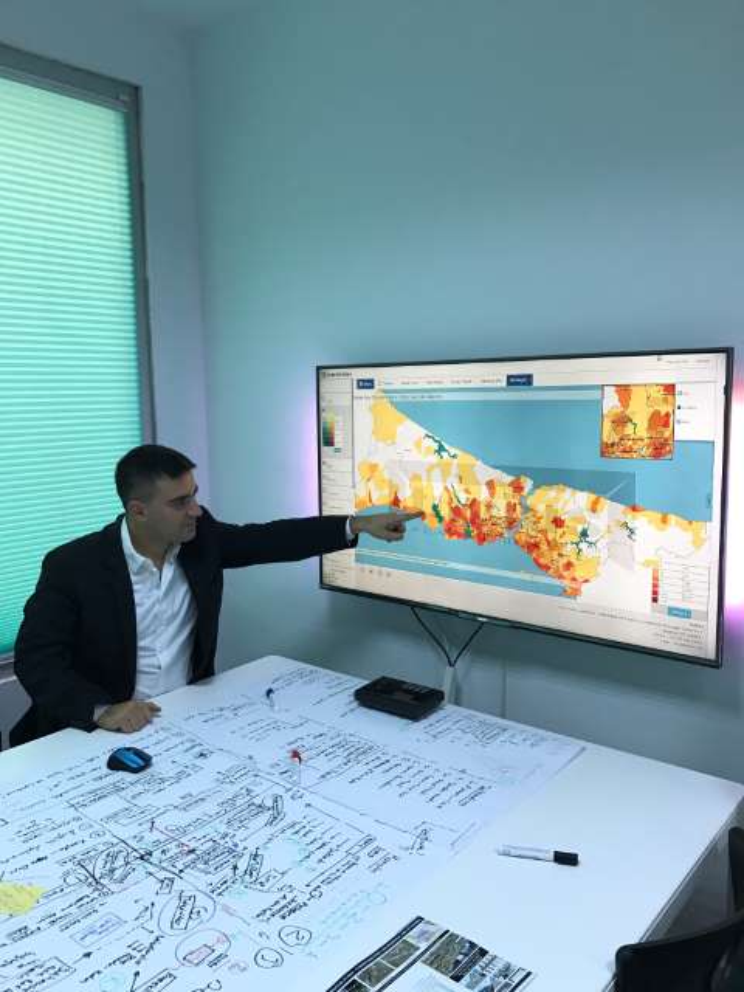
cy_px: 496
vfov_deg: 63.4
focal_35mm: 28
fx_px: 802
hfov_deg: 49.7
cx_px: 372
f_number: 1.8
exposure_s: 1/25
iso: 32
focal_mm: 3.99
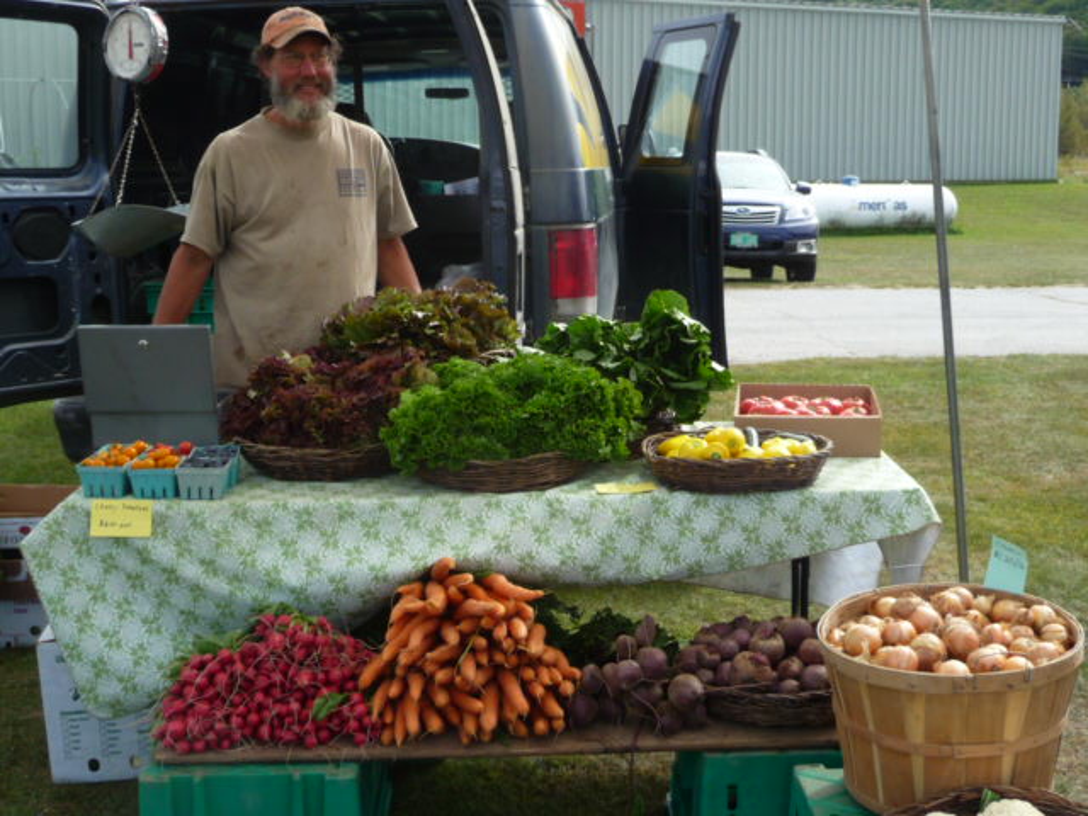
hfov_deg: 40.4
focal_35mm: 47
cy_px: 408
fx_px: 1477
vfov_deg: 30.9
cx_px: 544
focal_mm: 4.7
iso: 100
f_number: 3.3
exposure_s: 1/400
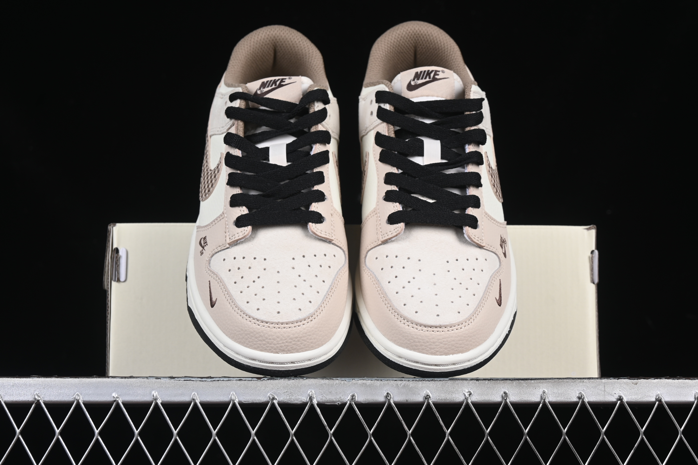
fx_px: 1454
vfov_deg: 18.2
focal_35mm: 75
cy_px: 232
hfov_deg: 27.0
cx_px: 349
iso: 160
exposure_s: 1/80
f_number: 8
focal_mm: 50
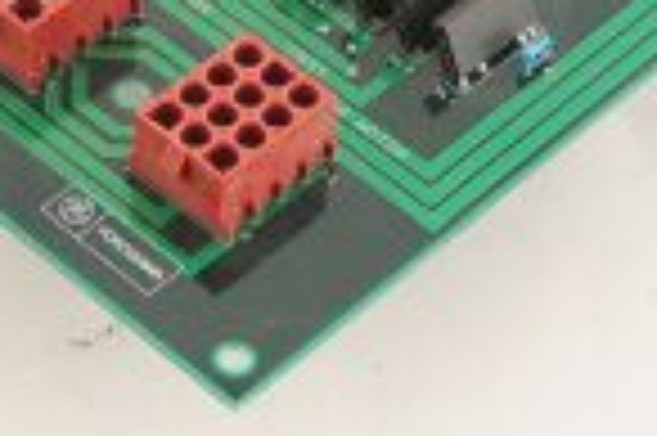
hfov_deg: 10.0
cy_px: -227
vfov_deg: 6.6
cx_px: 148
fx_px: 3737
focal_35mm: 205
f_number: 10
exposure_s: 1/125
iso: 1600
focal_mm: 50
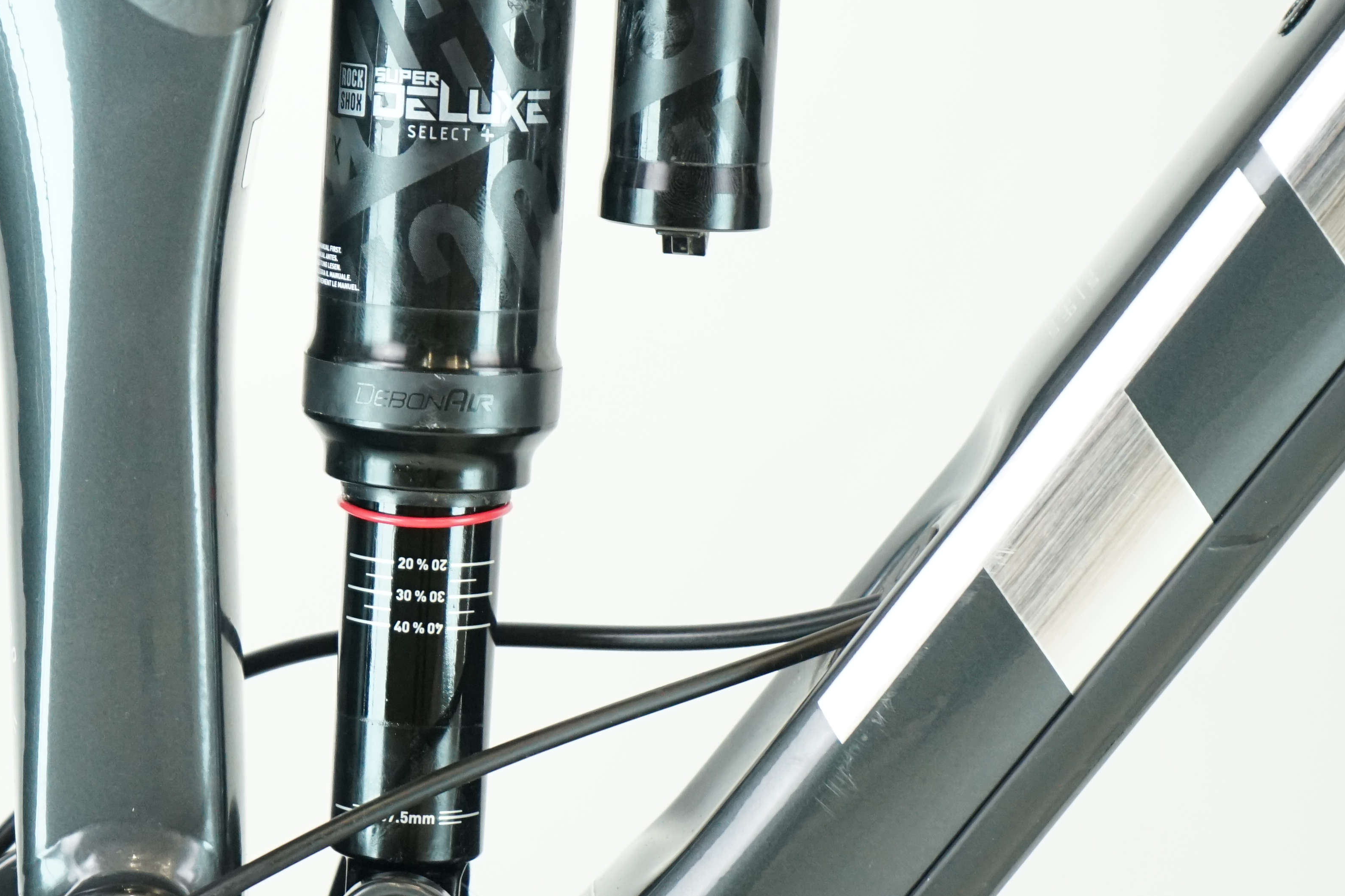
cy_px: 378
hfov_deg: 15.4
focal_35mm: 133
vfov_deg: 10.3
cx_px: 353
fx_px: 4968
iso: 2500
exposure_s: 1/200
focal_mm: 70
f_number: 5.6
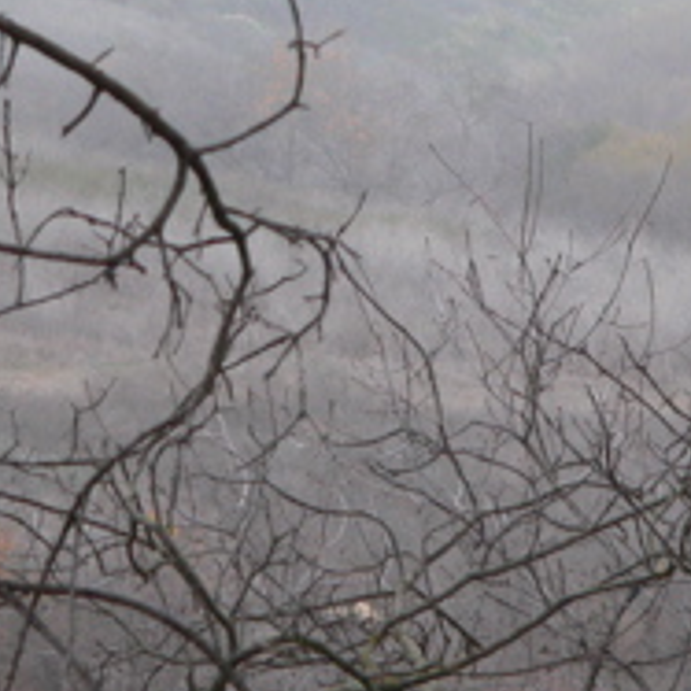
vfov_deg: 6.2
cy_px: 229
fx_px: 6414
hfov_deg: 6.2
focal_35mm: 284
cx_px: 503
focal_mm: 20.8
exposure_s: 1/20
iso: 200
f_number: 2.8
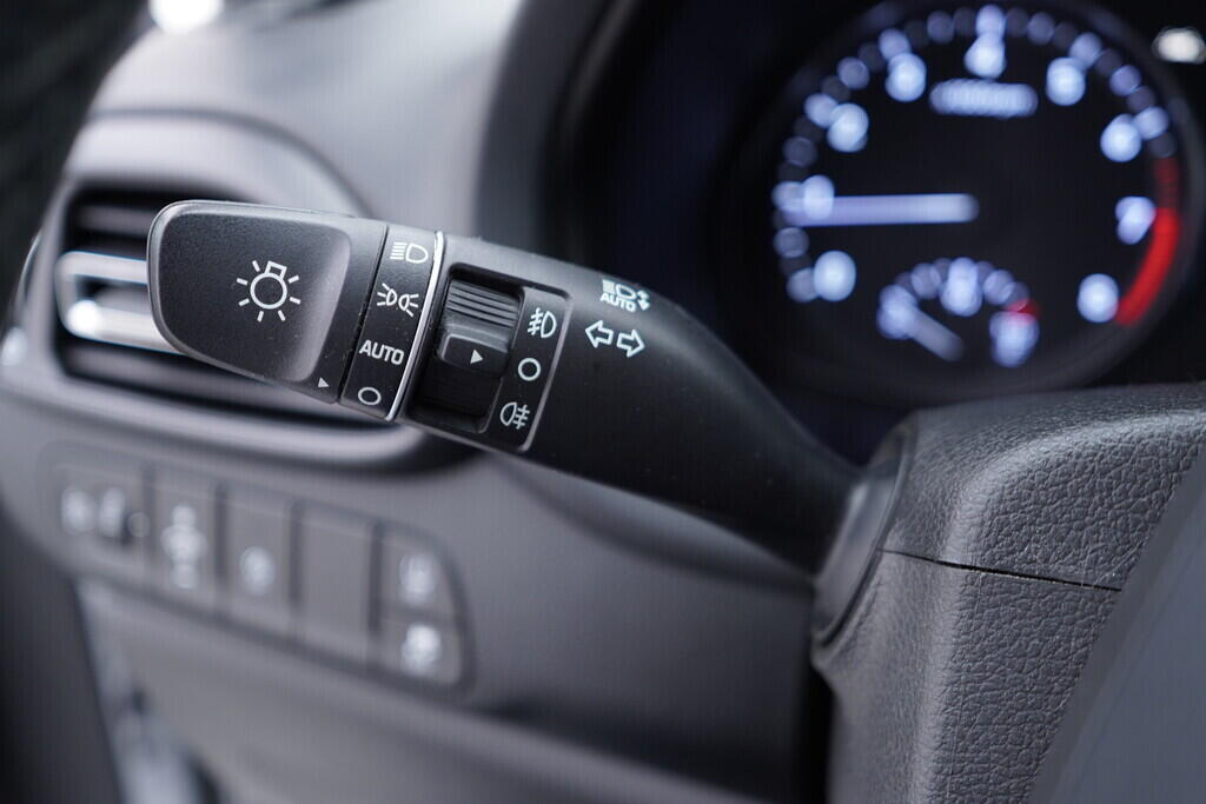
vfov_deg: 36.9
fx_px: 1206
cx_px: 603
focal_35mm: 36
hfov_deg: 53.1
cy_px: 402
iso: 250
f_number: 2.8
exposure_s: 1/40
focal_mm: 24
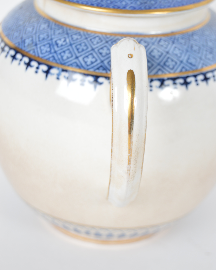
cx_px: 108
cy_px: 127
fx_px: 748
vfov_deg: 20.5
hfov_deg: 16.4
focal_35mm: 94
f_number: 5.6
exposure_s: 1/80
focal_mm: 55
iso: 100
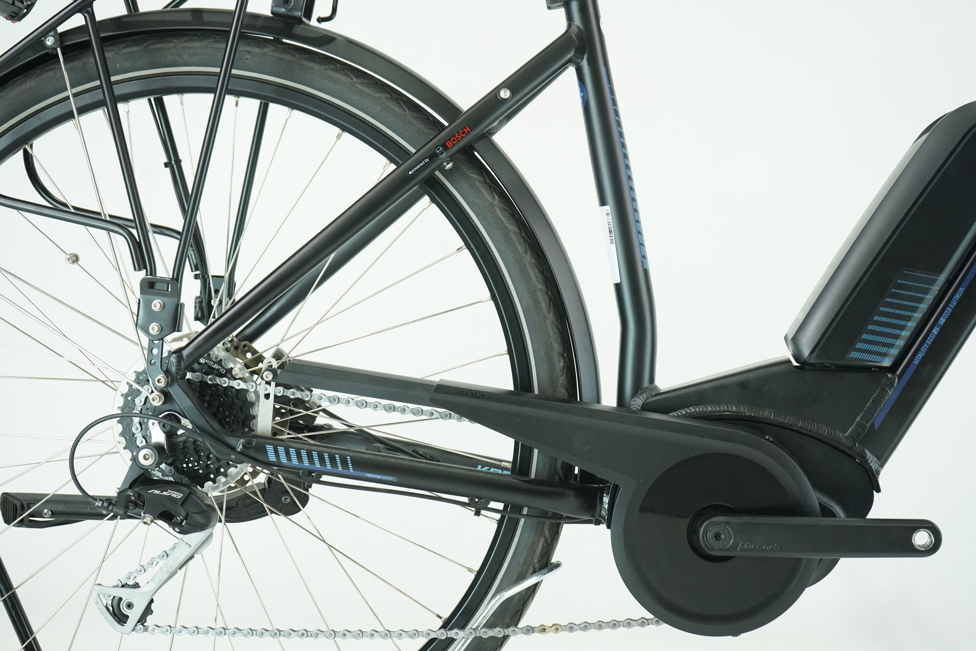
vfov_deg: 23.8
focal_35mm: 57
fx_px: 1545
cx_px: 488
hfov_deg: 35.1
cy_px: 326
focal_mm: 57
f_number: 5.6
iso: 2500
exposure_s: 1/200
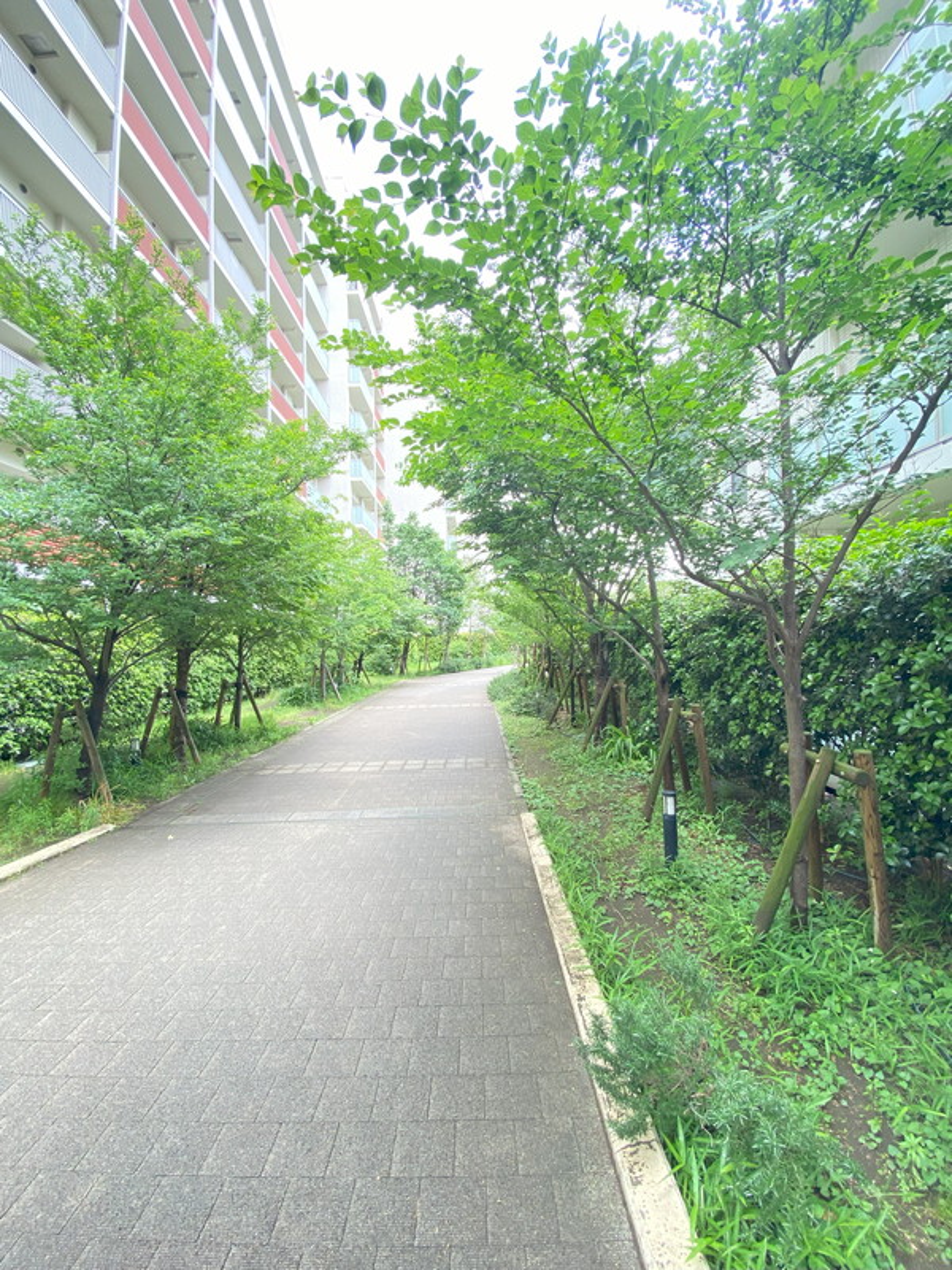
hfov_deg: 89.9
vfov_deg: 106.2
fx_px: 477
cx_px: 476
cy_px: 635
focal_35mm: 13
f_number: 2.4
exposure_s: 1/122
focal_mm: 1.54
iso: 50
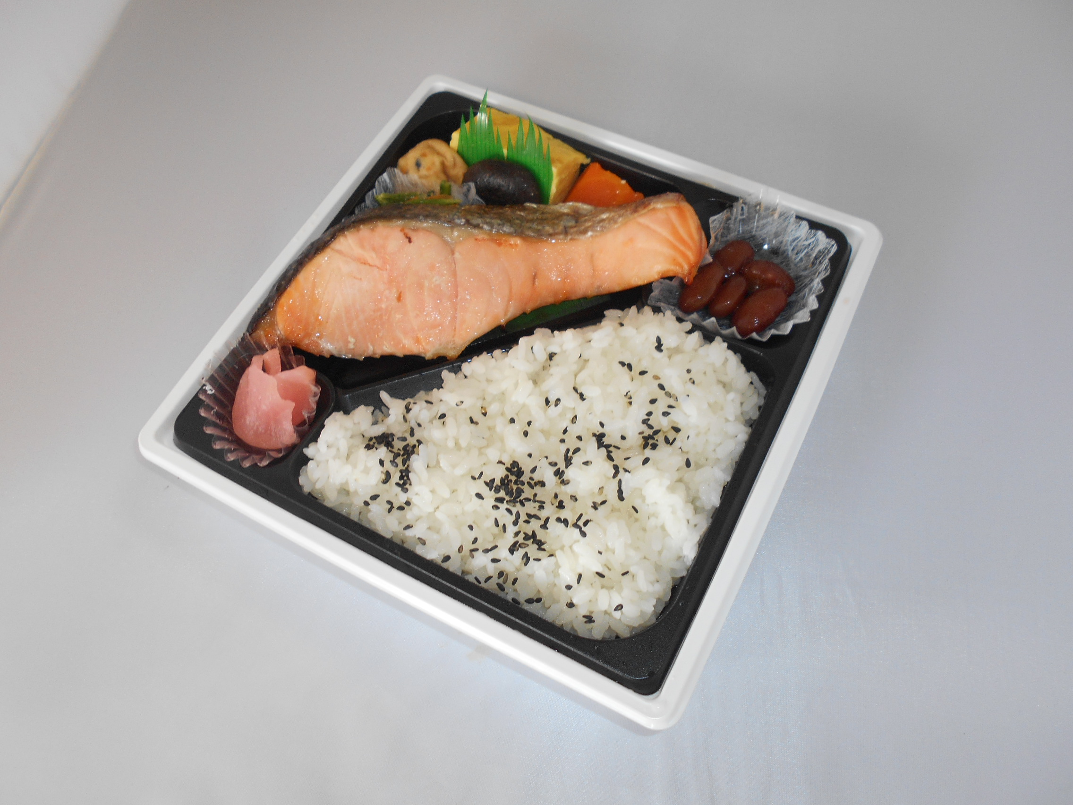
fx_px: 806
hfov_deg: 67.3
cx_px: 536
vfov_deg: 53.1
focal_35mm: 26
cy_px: 402
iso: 110
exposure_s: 1/30
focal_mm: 4.6
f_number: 3.2
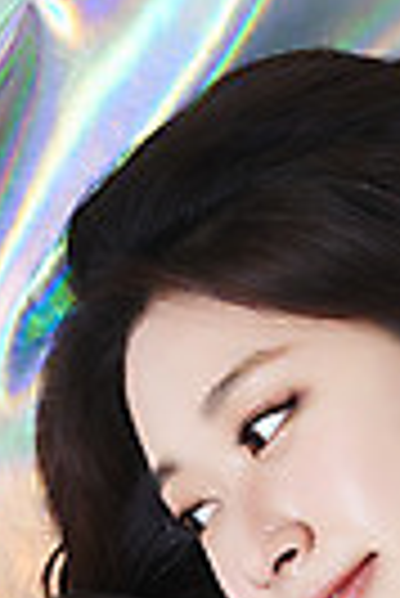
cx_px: 245
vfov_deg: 6.5
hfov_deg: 4.4
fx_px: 5236
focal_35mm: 315
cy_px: 589
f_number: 11
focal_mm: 105
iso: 64
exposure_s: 1/125
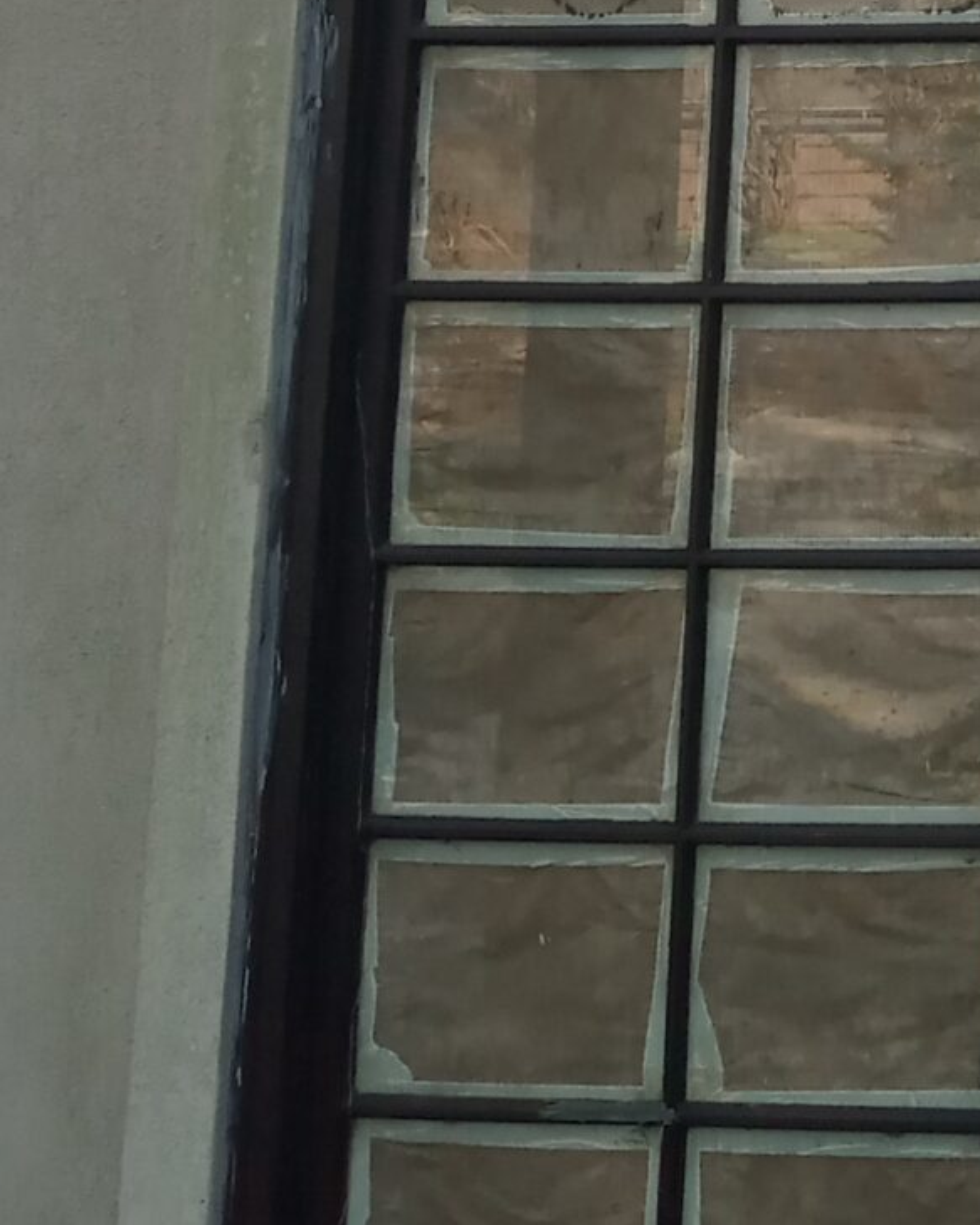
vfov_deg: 18.2
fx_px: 3481
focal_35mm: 96
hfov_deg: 14.6
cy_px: -496
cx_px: 1587
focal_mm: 3.61
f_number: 1.8
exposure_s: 1/428
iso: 100
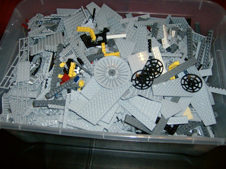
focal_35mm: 36
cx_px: 113
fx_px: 235
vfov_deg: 39.7
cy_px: 84
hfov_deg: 51.4
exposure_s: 1/60
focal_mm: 6
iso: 200
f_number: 2.8
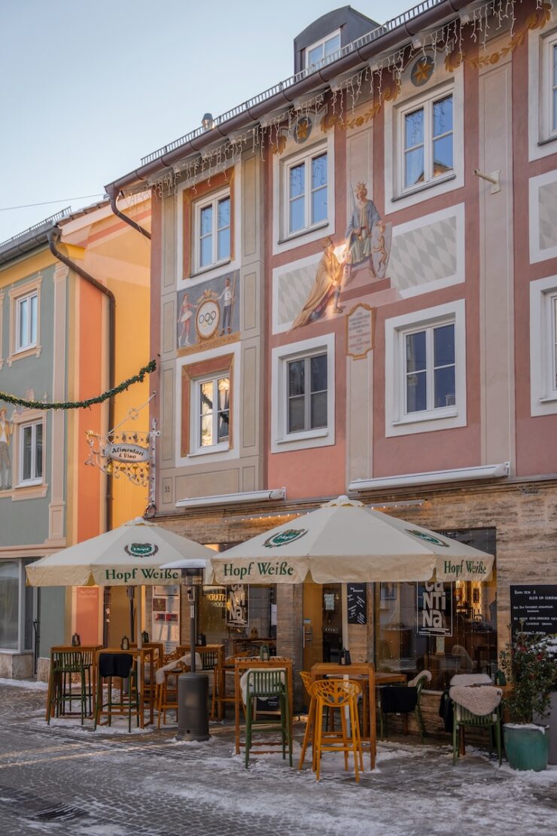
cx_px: 278
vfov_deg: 48.5
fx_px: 928
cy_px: 418
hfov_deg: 33.4
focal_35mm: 40
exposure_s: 1/400
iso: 100
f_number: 2.8
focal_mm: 40
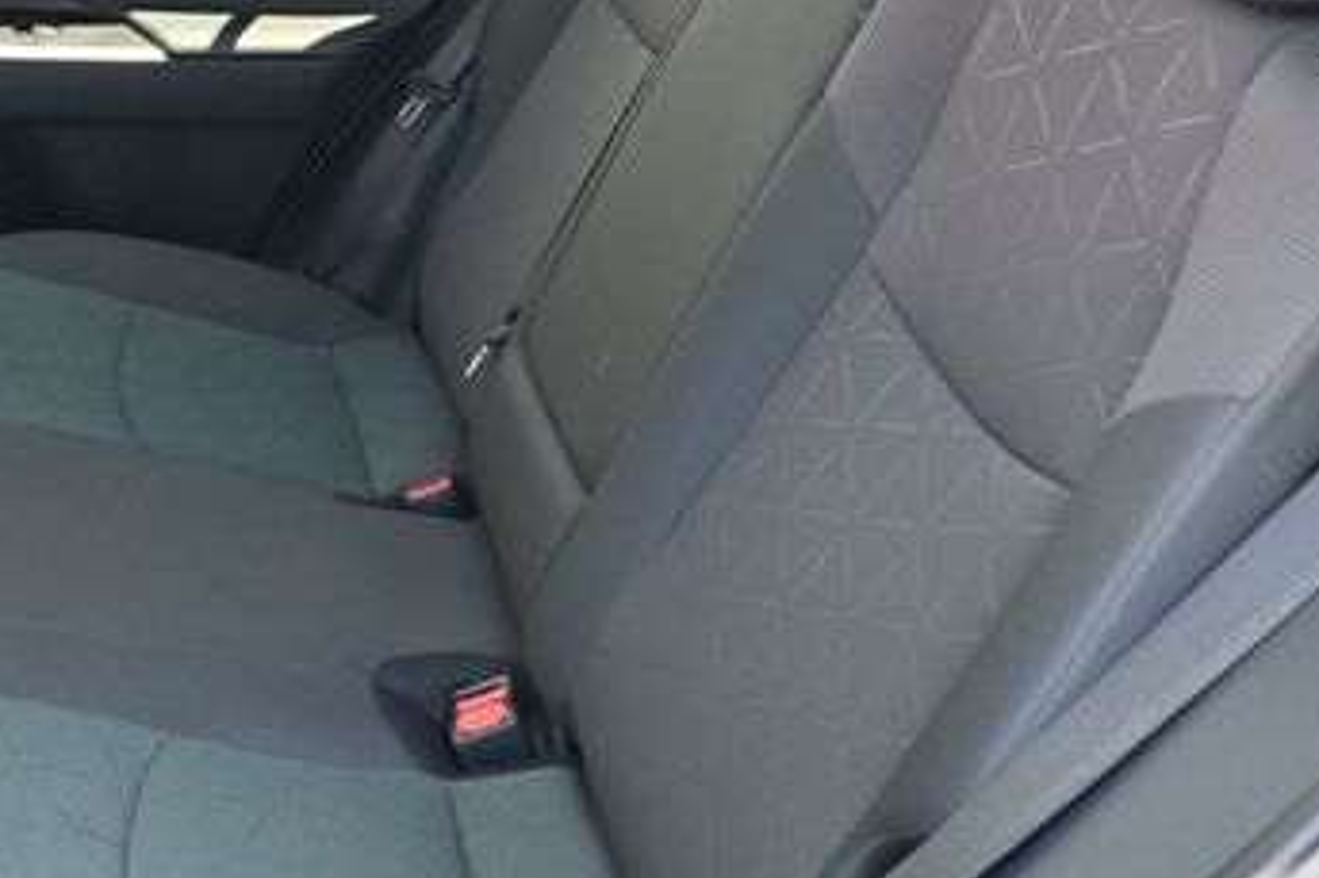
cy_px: 314
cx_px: 395
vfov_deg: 24.7
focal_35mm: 54
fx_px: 1995
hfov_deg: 36.1
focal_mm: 19.5
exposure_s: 1/125
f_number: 3.8
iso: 720
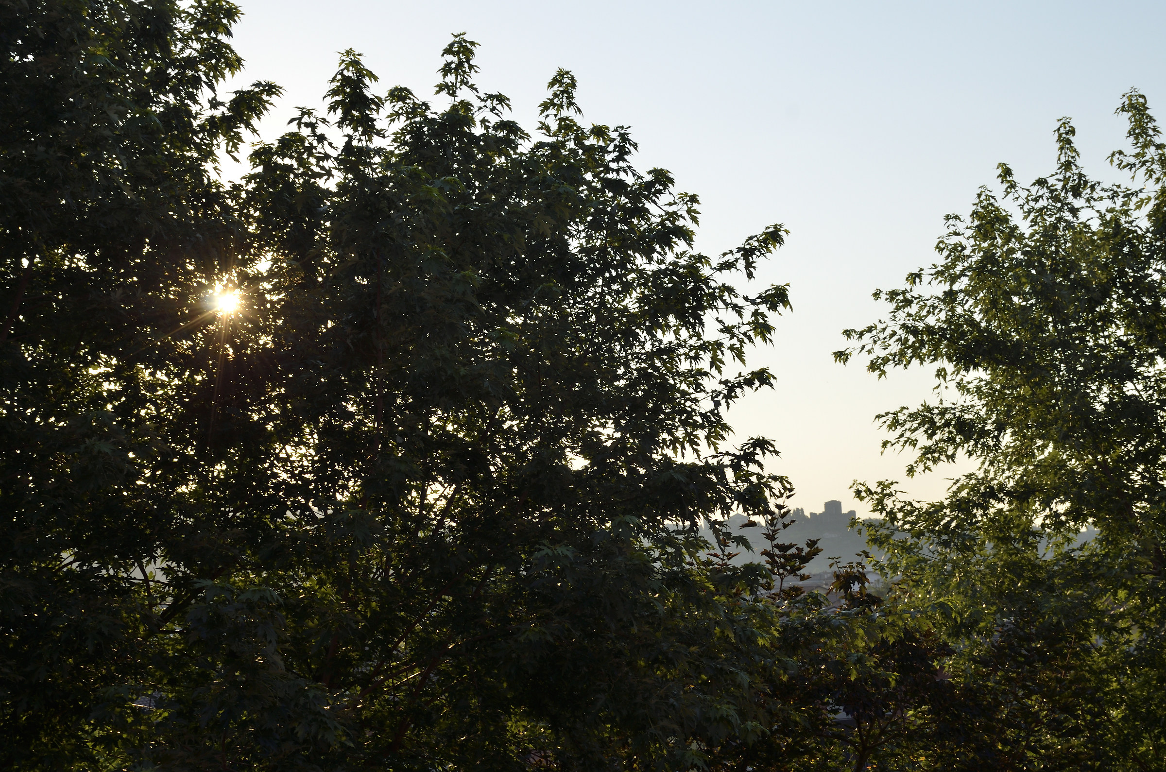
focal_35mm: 63
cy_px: 386
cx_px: 583
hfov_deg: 32.0
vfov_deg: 21.5
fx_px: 2036
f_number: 9
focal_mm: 42
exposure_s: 1/200
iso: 100
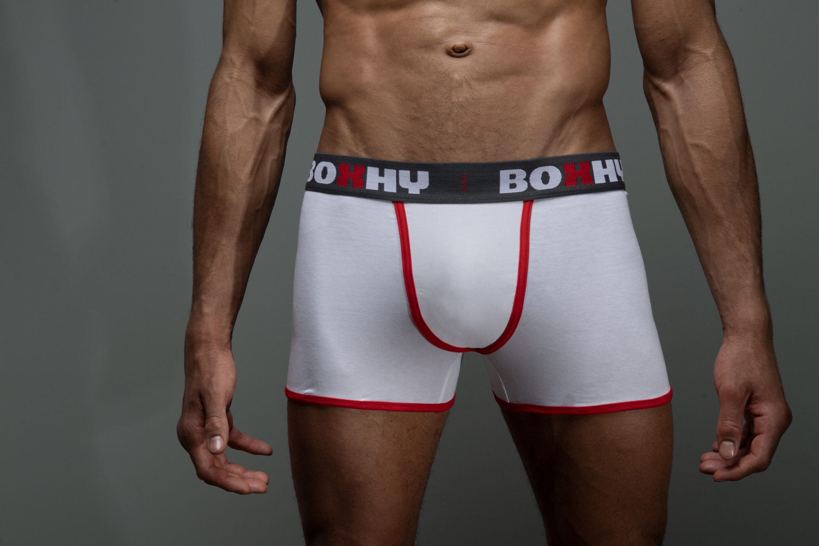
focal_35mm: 70
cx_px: 410
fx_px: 1592
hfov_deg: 28.8
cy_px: 273
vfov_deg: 19.5
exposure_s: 1/160
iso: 50
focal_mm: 70
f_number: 11
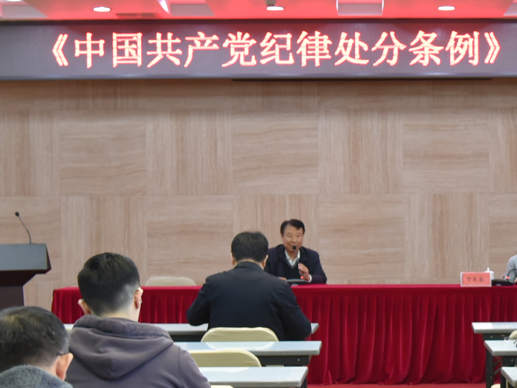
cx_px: 422
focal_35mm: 104
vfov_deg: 14.2
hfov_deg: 18.7
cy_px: 260
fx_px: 1553
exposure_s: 1/60
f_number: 4
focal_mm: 38
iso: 1600
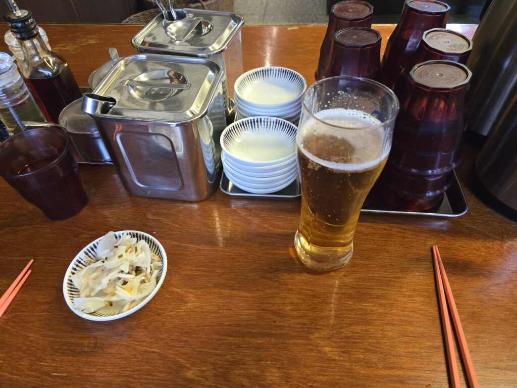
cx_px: 258
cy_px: 194
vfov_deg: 58.9
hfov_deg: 73.9
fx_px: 344
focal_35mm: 23
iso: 800
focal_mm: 5.4
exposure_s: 1/60
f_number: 1.8
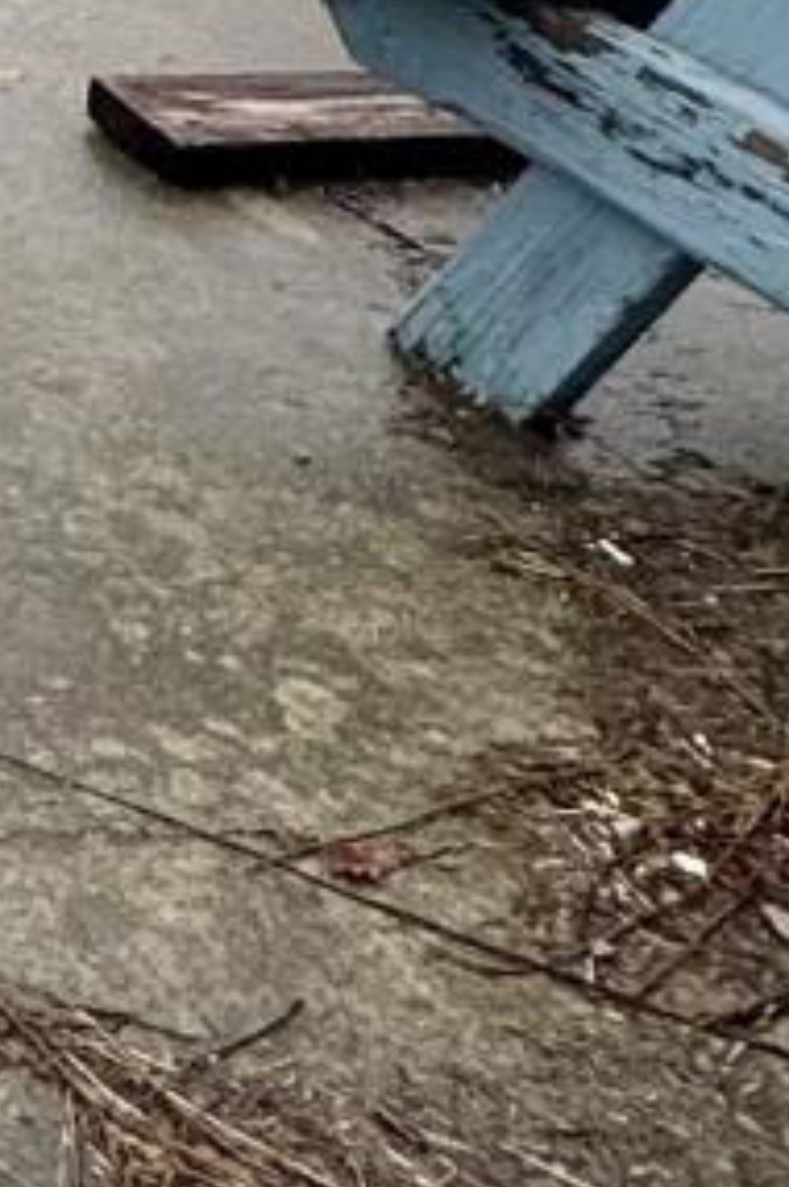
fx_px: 3361
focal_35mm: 102
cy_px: -743
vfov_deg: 17.4
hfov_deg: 9.7
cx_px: -1711
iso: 40
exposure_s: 1/150
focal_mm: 2.22
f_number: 2.2
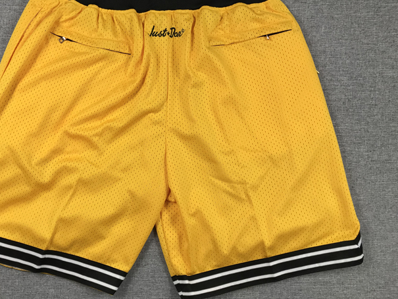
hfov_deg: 49.6
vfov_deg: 38.6
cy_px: 131
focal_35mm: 37
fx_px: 425
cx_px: 147
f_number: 1.8
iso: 32
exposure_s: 1/100
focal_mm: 3.99
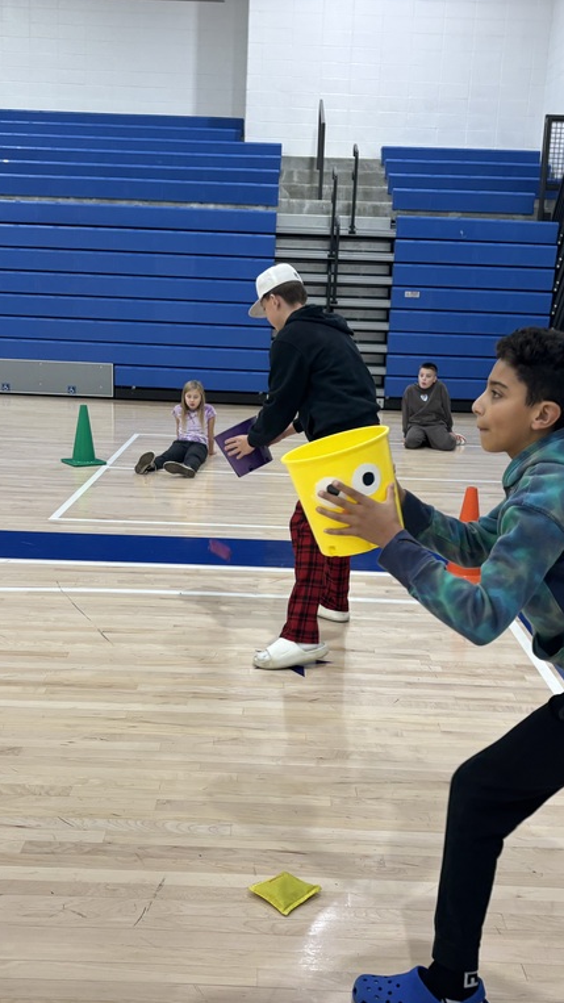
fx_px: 1011
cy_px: 501
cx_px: 281
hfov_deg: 31.2
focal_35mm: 38
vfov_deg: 52.8
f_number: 1.6
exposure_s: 1/120
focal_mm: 5.96
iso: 100
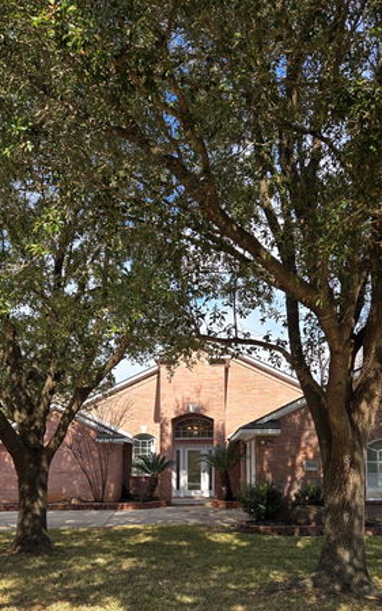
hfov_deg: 34.4
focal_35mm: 37
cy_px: 407
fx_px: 617
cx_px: 211
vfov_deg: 51.8
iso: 25
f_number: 1.8
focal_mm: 5.4
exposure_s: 1/1064
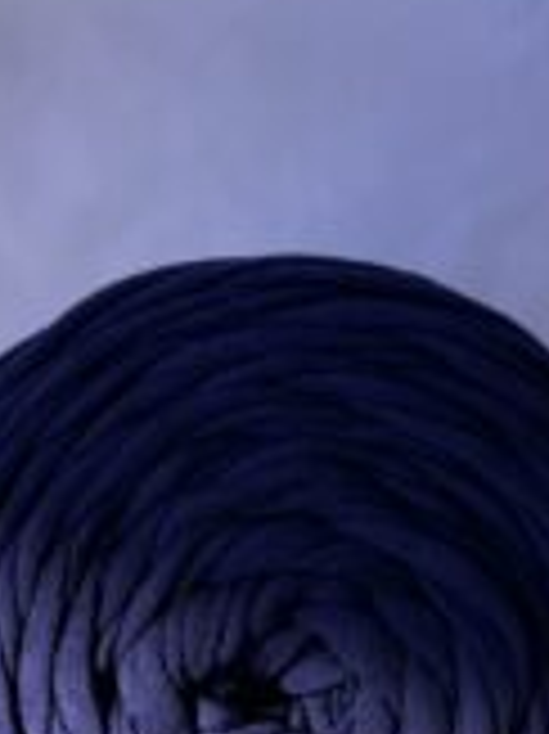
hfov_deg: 21.6
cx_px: 266
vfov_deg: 27.9
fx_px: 1440
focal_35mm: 68
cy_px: 606
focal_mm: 4.2
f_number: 1.6
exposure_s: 1/1350
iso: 32
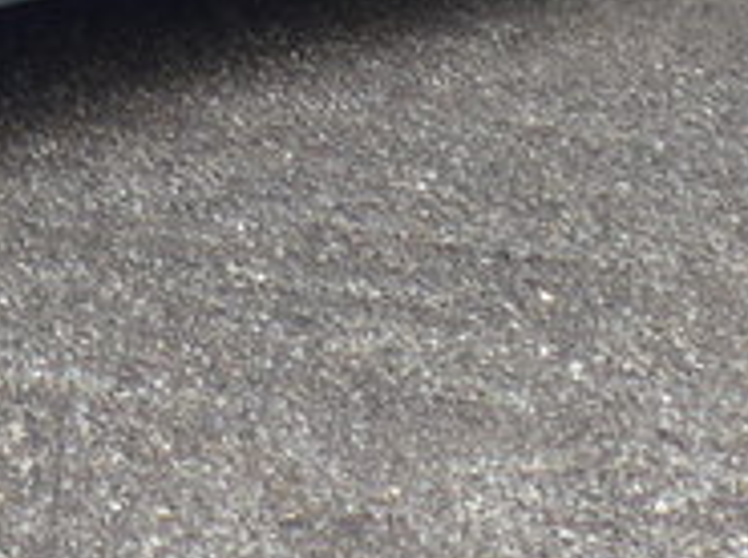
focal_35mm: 286
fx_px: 6168
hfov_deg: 6.7
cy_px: -1031
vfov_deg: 5.0
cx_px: -780
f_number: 2.8
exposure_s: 1/320
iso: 80
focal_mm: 9
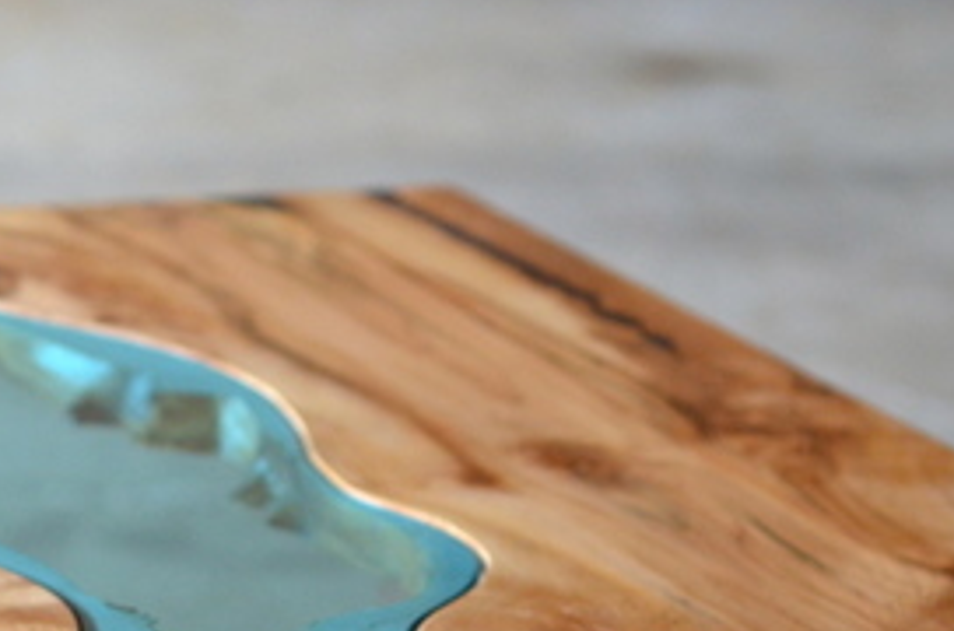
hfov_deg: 11.4
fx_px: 4732
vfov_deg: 7.6
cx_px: 46
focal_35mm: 179
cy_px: 705
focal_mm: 50
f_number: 3.5
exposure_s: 1/50
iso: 800
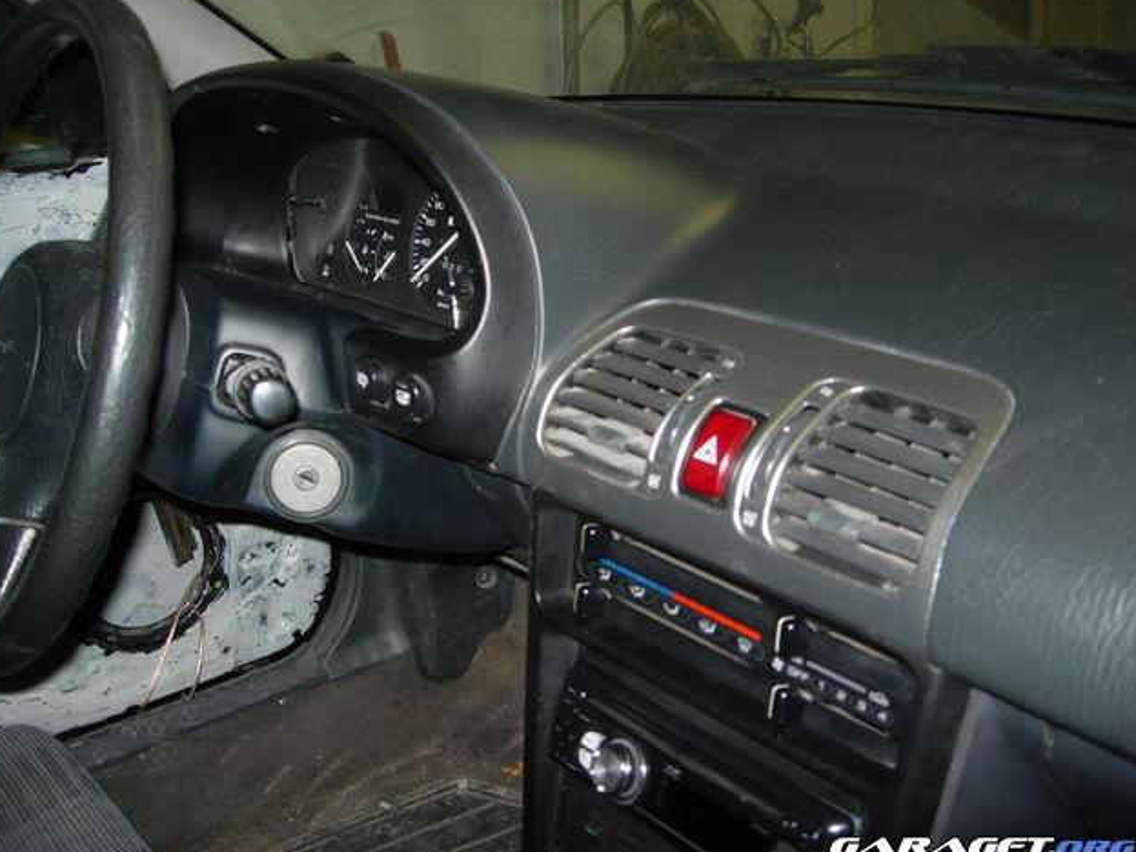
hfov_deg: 47.9
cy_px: 428
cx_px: 559
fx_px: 1280
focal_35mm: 39
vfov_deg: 36.8
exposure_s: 1/64
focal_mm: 7.8
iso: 79
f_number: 2.8
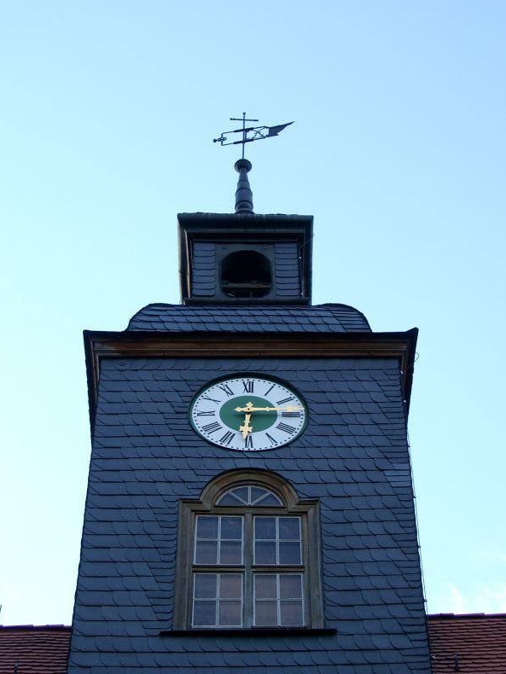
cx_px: 253
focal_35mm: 83
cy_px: 338
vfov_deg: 23.6
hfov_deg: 17.8
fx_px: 1617
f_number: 2.8
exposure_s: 1/89.1
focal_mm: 16.97
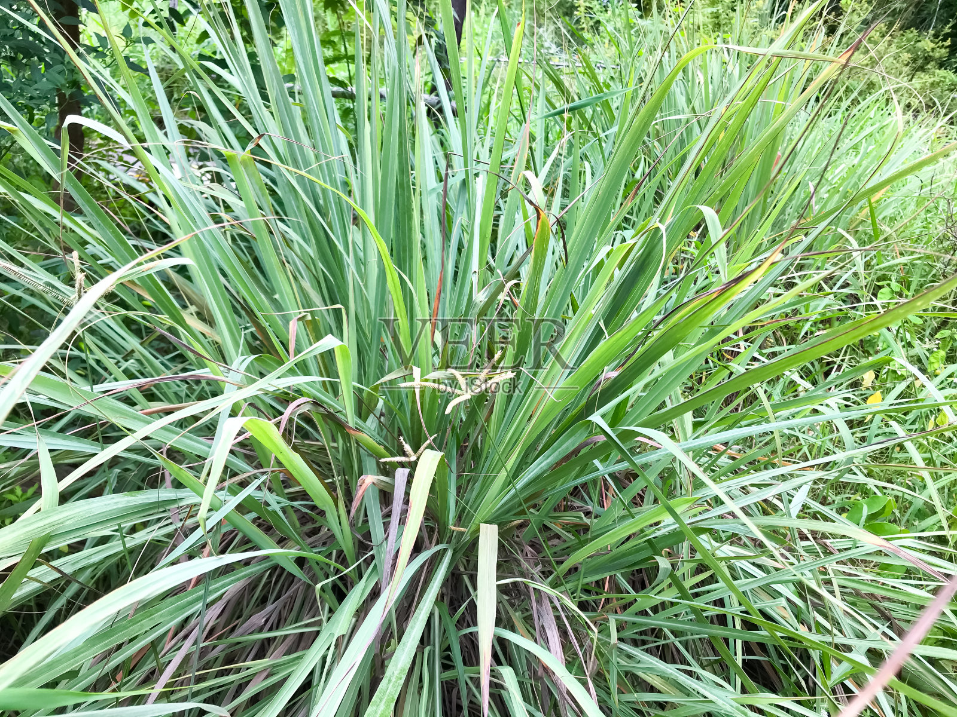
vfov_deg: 49.7
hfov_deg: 63.4
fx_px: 774
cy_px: 358
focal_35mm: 28
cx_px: 478
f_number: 1.8
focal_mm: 3.99
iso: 20
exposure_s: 1/150
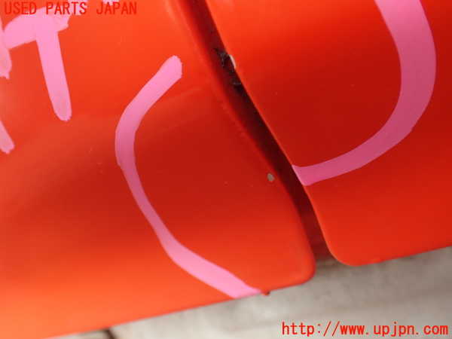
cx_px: 226
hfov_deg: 56.8
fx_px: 418
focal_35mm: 32
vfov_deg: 44.2
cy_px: 170
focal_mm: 5.79
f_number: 2.4
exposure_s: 1/60
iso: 125
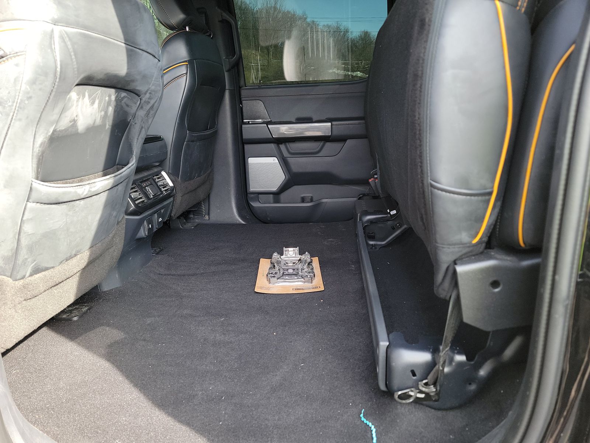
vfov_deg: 56.8
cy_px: 222
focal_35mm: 24
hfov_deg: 71.6
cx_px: 295
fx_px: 409
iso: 111
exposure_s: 1/59
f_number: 1.8
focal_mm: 6.7
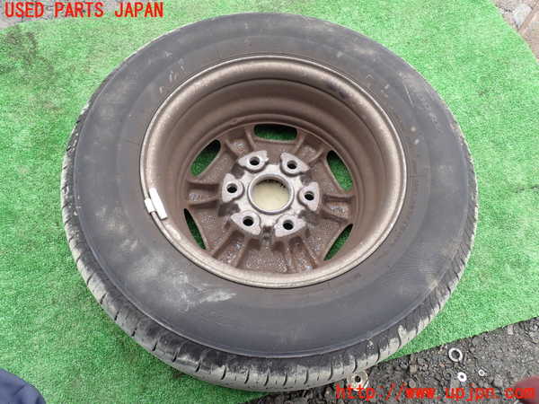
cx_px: 270
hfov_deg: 60.0
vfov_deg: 46.8
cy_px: 202
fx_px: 467
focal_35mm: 30
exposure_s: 1/125
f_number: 3.2
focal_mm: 5.4
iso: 100
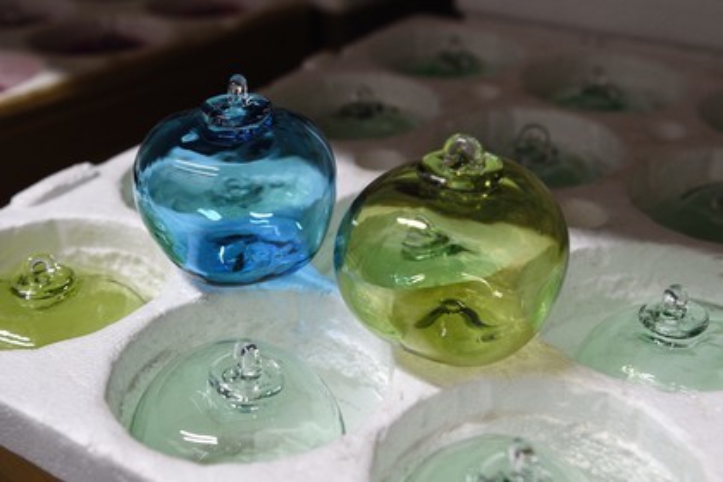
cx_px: 362
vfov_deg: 29.2
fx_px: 924
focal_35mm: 46
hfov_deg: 42.7
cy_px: 241
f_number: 6.3
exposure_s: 1/80
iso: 1600
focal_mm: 46
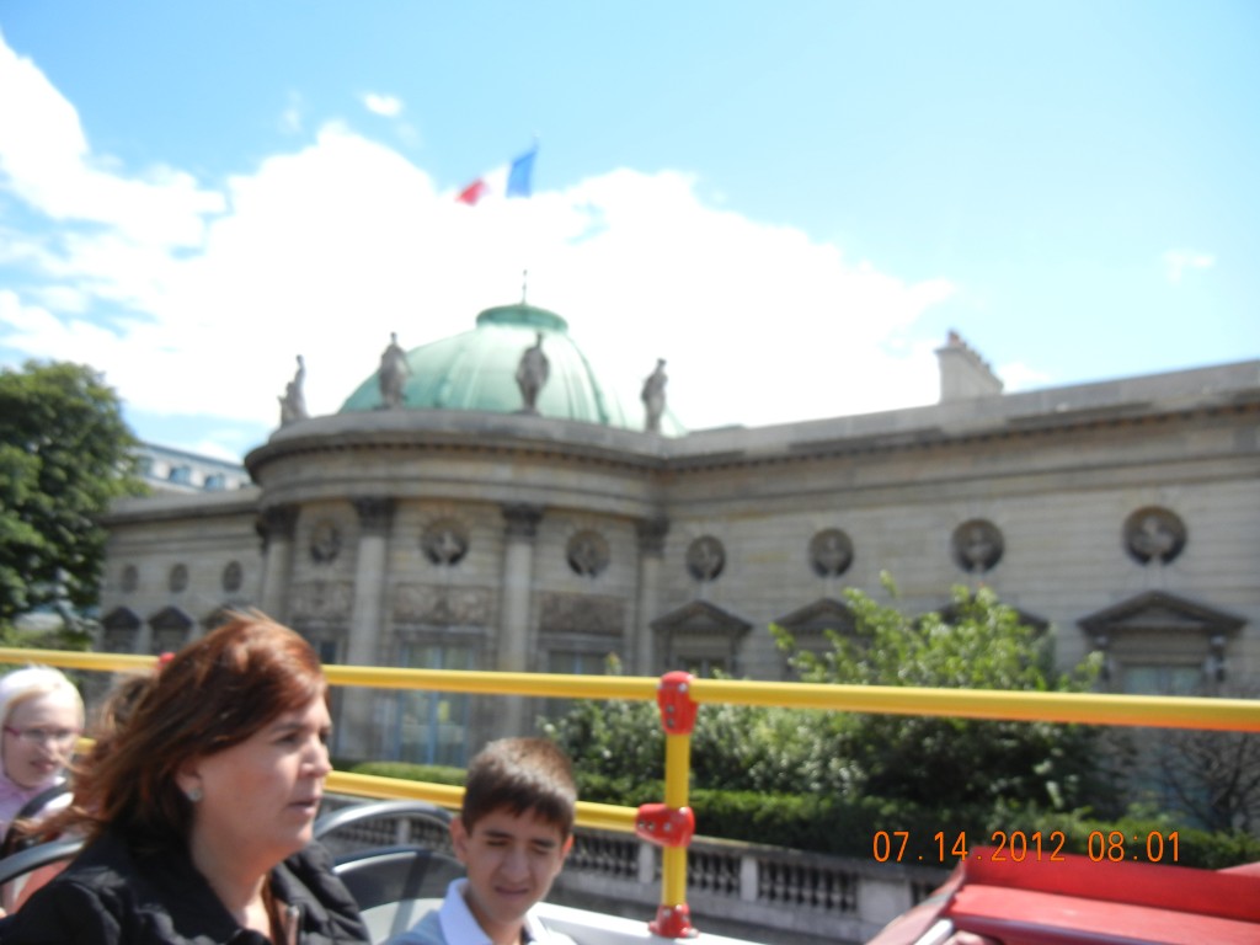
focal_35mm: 30
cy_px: 472
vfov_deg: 46.8
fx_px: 1092
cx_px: 630
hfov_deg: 60.0
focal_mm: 5.4
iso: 160
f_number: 3.5
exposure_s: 1/790
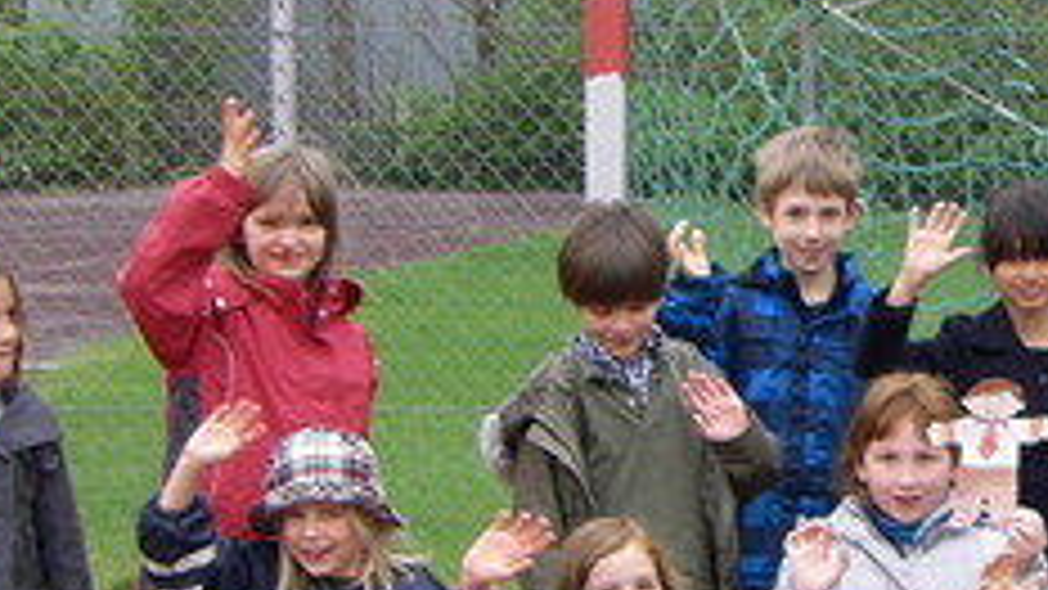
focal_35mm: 157
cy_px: 455
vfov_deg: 7.7
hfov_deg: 13.4
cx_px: 1156
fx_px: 4362
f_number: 3.5
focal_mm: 6.9
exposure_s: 1/100
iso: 64
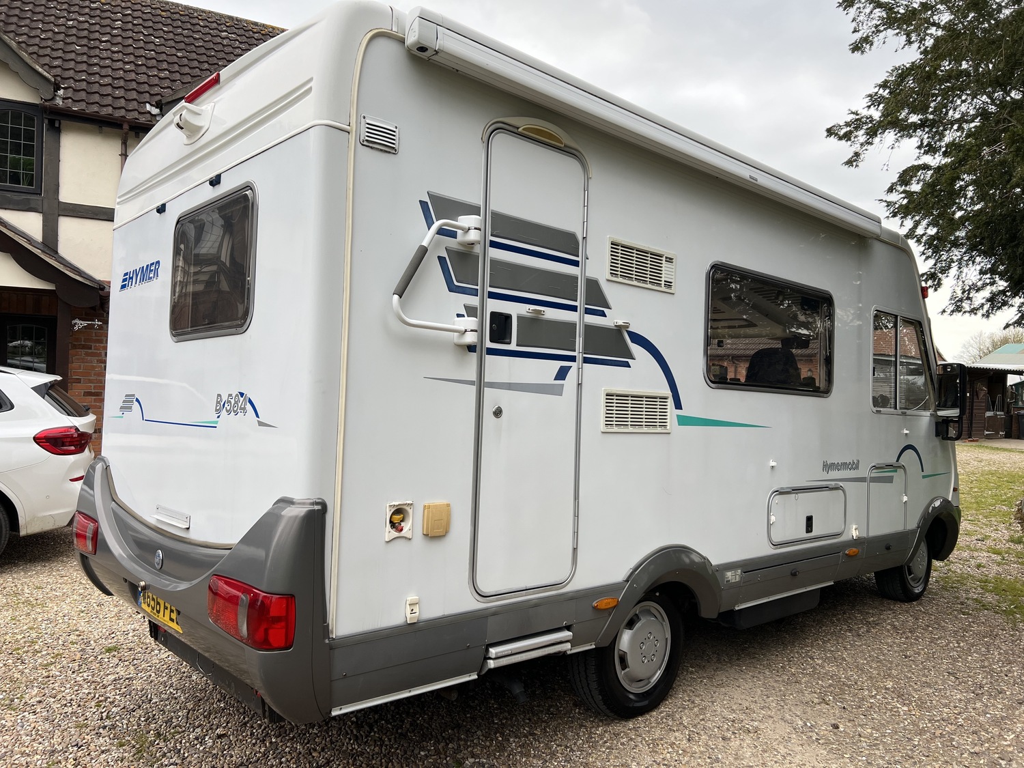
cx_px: 512
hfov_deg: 67.3
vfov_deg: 53.1
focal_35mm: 26
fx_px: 769
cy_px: 384
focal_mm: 5.7
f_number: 1.5
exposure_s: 1/547
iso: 50
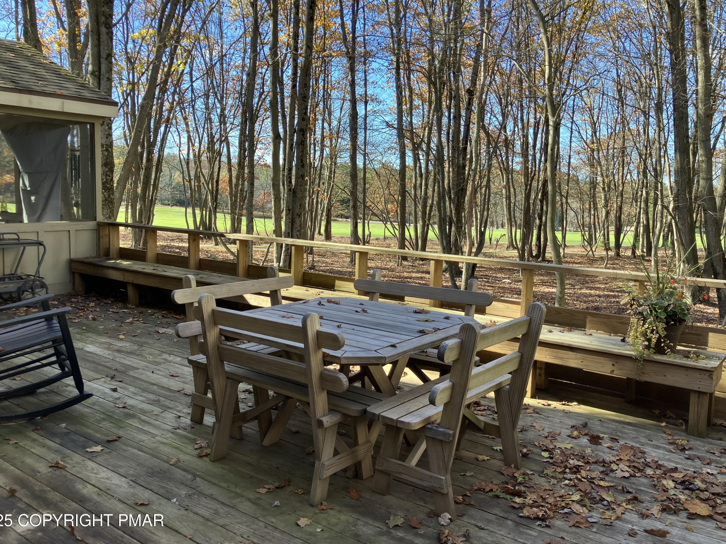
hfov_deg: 60.0
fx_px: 629
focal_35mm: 30
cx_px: 352
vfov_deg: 46.8
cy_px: 256
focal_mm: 3.99
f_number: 1.8
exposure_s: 1/204
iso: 25
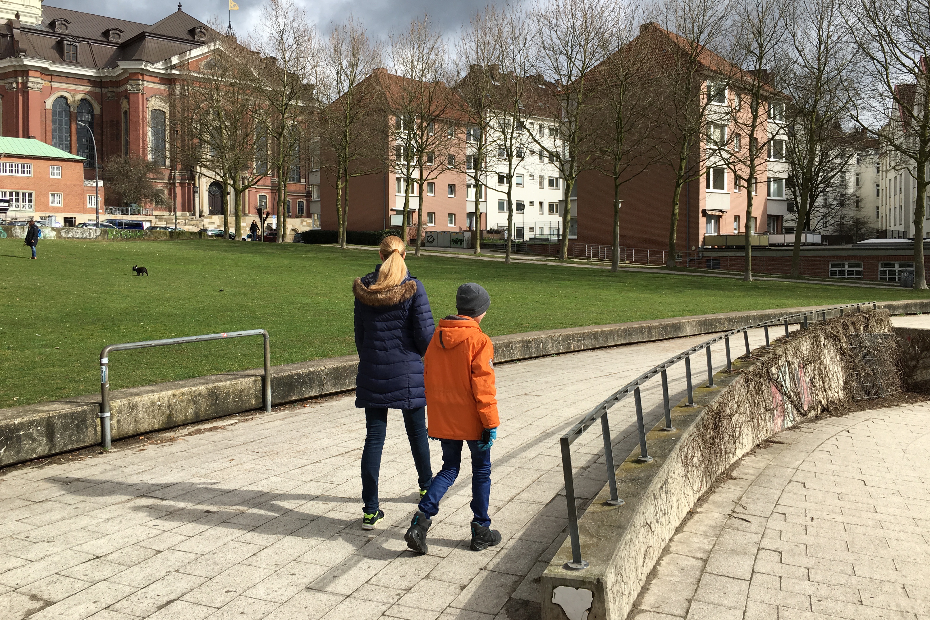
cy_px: 281
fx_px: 801
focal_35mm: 31
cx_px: 453
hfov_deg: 60.3
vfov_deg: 42.3
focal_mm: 4.15
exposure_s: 1/1115
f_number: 2.2
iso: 25
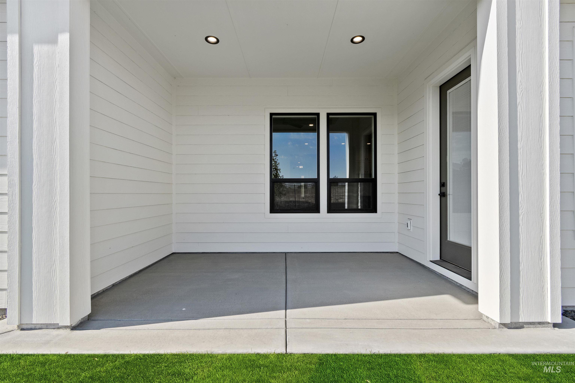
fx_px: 240
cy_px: 192
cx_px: 288
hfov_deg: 100.4
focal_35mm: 15
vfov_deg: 77.3
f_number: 11
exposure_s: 1/125
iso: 320
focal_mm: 10
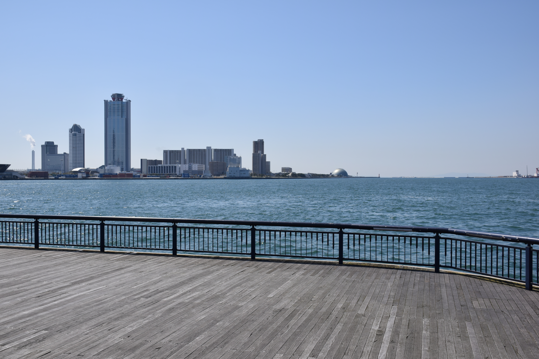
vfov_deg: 38.4
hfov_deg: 55.1
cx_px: 270
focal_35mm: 34
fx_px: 517
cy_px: 180
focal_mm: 23
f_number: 9
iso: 100
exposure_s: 1/320
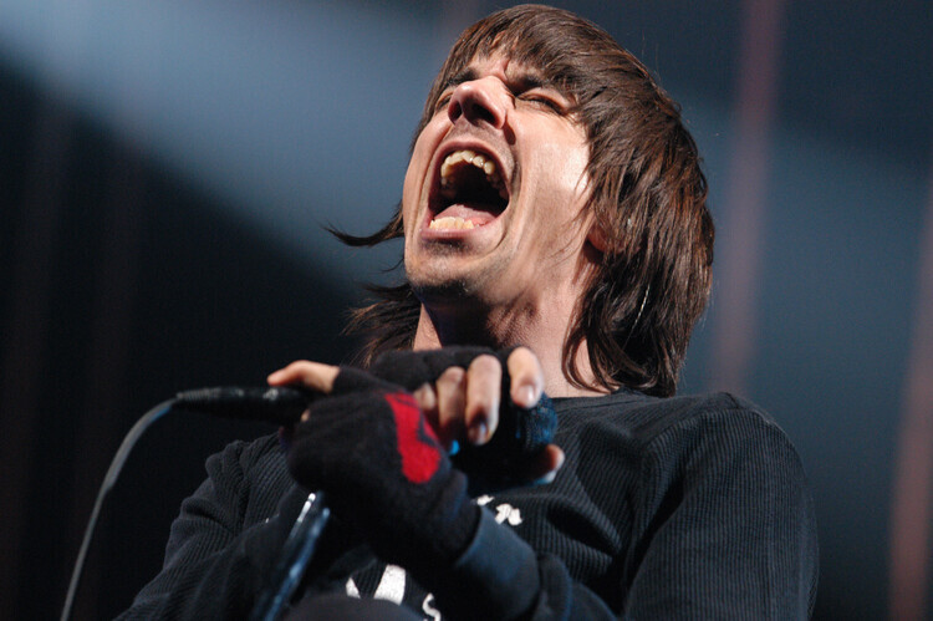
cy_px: 310
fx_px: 6798
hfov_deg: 7.9
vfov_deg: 5.2
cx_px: 466
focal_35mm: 262
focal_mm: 175
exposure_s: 1/160
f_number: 5
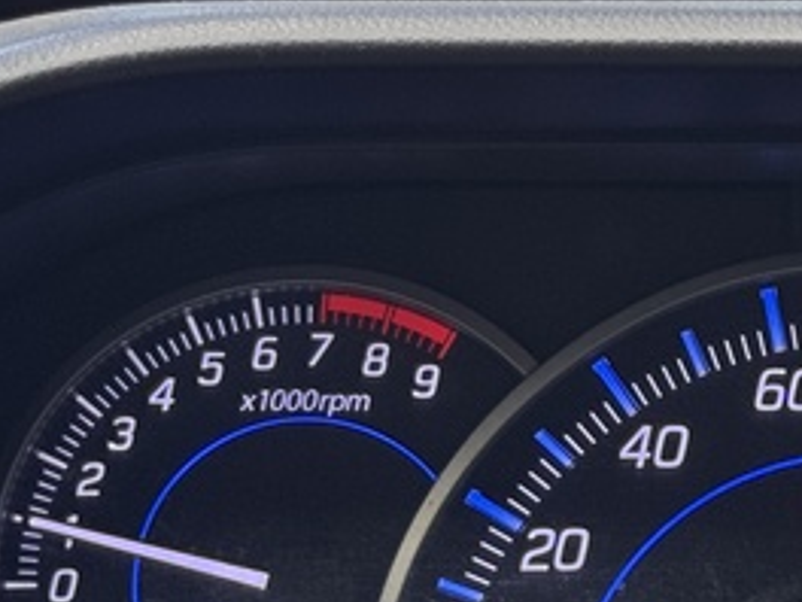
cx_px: 1033
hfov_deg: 10.6
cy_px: 304
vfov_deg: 8.1
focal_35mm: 183
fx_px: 4240
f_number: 1.78
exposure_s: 1/111
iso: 64
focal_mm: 6.76
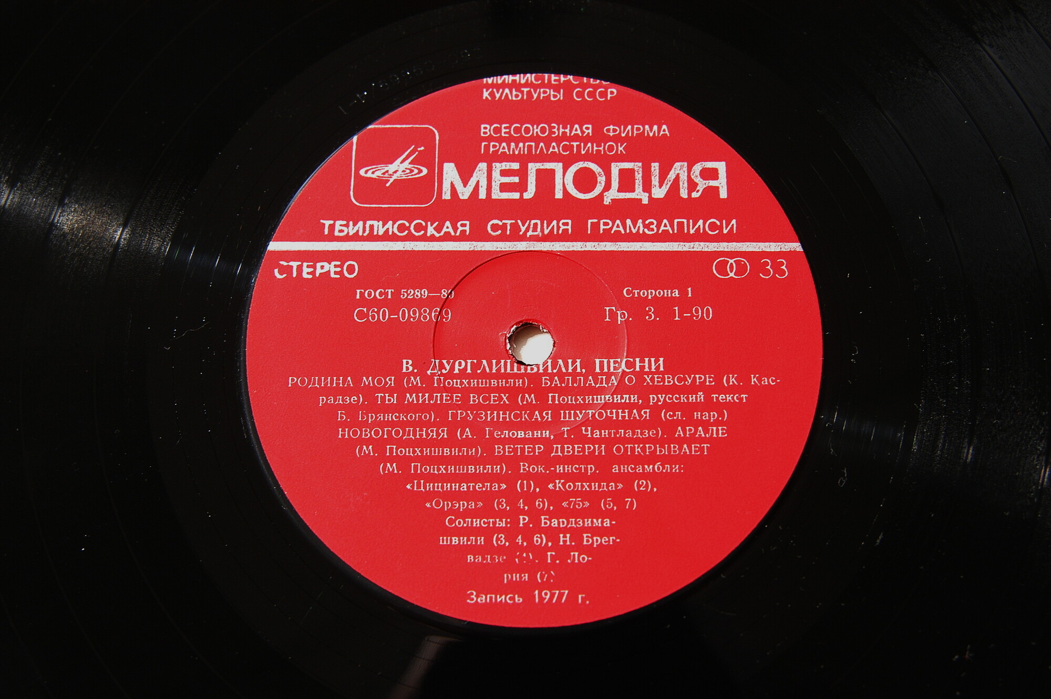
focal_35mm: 52
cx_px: 526
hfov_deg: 37.9
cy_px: 350
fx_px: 1531
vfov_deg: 25.7
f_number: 5
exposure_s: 1/90
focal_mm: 35
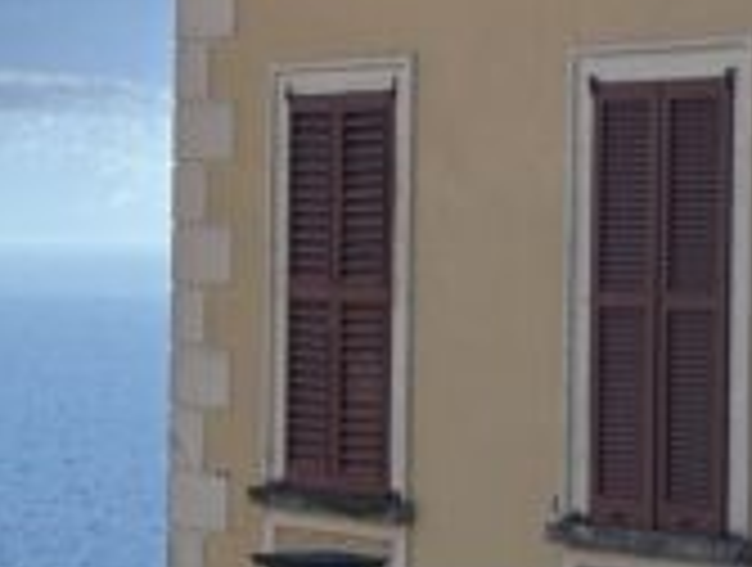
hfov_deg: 9.5
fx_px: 4245
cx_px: -716
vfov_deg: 7.6
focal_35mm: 195
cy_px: 382
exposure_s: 1/2667
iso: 64
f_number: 1.78
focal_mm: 6.86
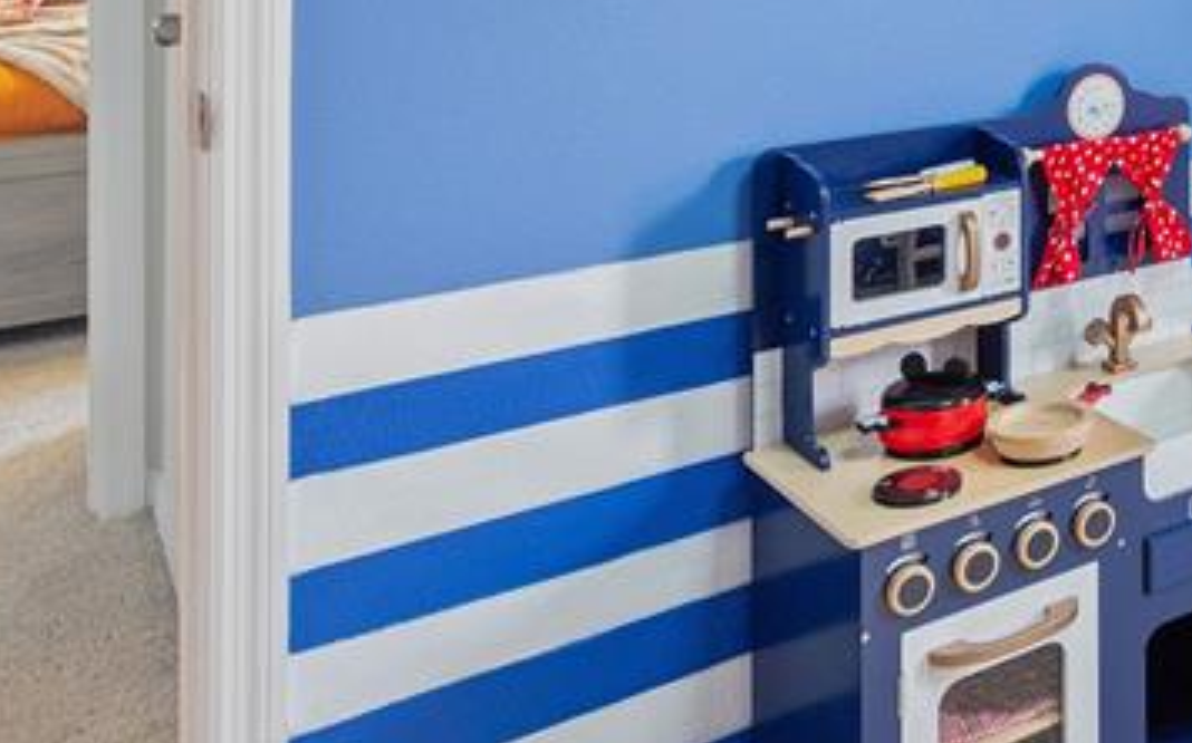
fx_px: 1428
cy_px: -201
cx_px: 1406
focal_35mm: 44
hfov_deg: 36.0
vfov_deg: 25.5
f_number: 4.5
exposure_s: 1/3
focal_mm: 10
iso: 400
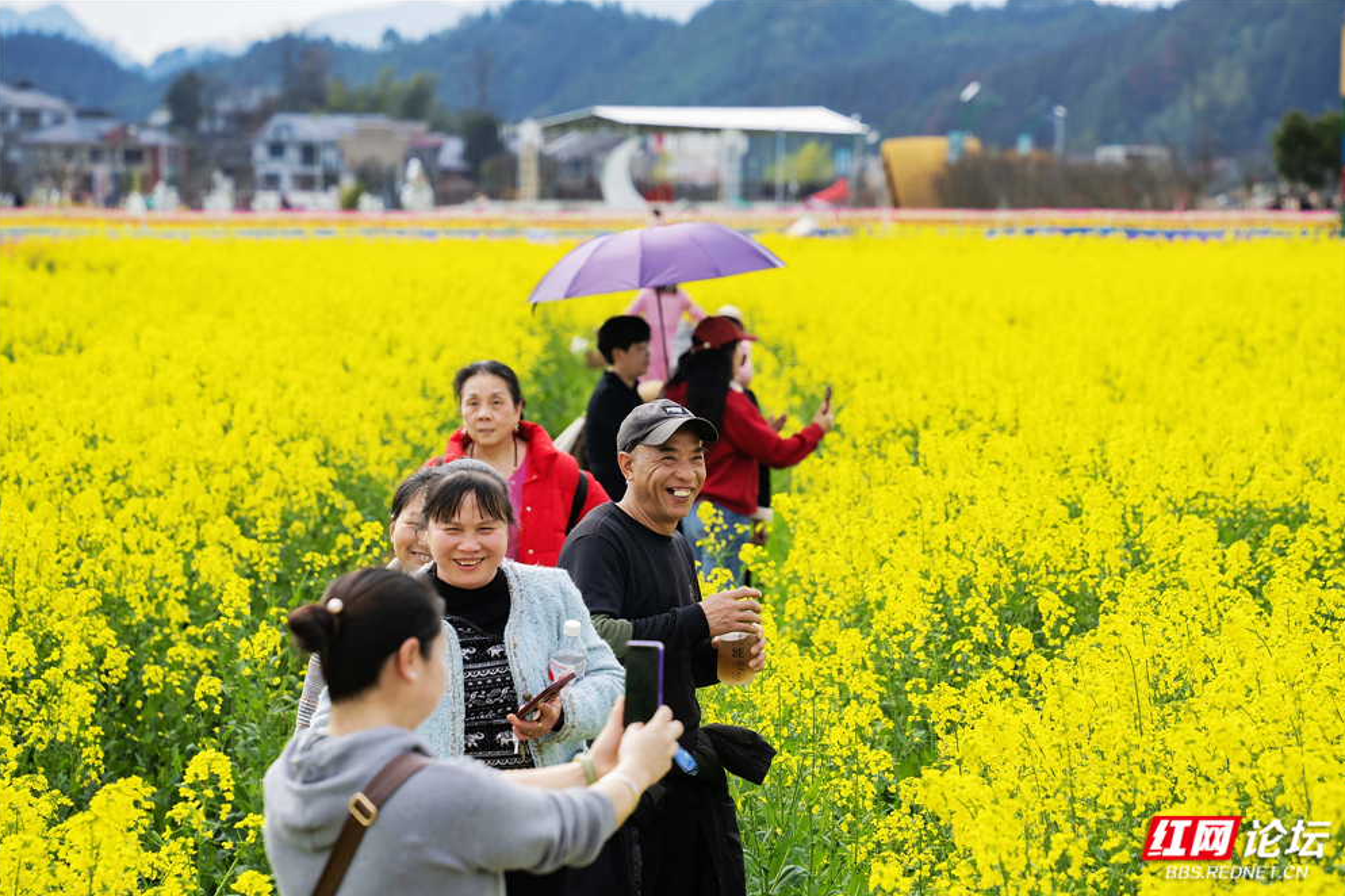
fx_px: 6498
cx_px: 672
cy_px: 448
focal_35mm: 174
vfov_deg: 7.9
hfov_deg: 11.8
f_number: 7.1
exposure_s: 1/320
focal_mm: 173
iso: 160
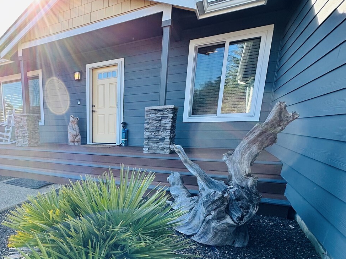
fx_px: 230
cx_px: 77
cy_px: 180
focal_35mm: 23
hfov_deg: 68.1
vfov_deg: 57.1
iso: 40
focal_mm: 2.22
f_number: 2.2
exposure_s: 1/270
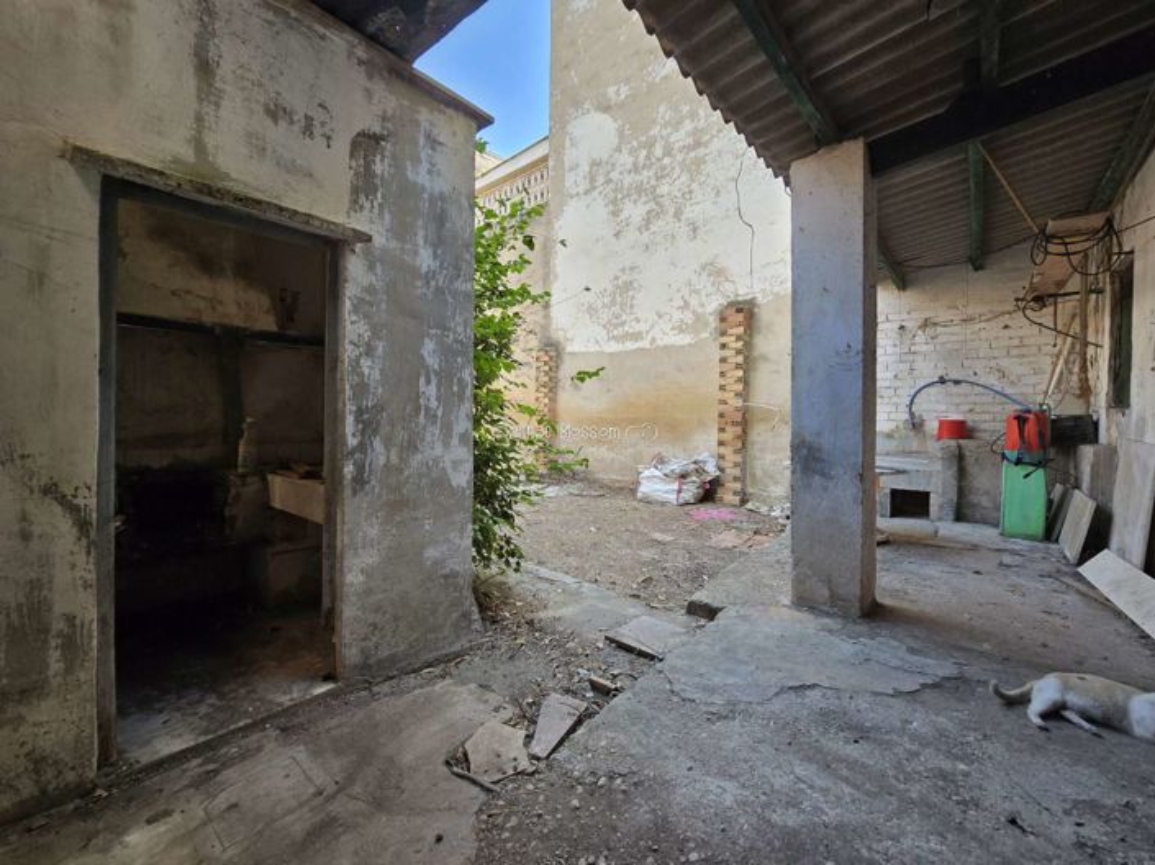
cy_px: 432
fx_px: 434
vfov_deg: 89.9
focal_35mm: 13
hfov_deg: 106.2
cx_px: 578
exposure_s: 1/184
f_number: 2.2
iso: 50
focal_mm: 2.2
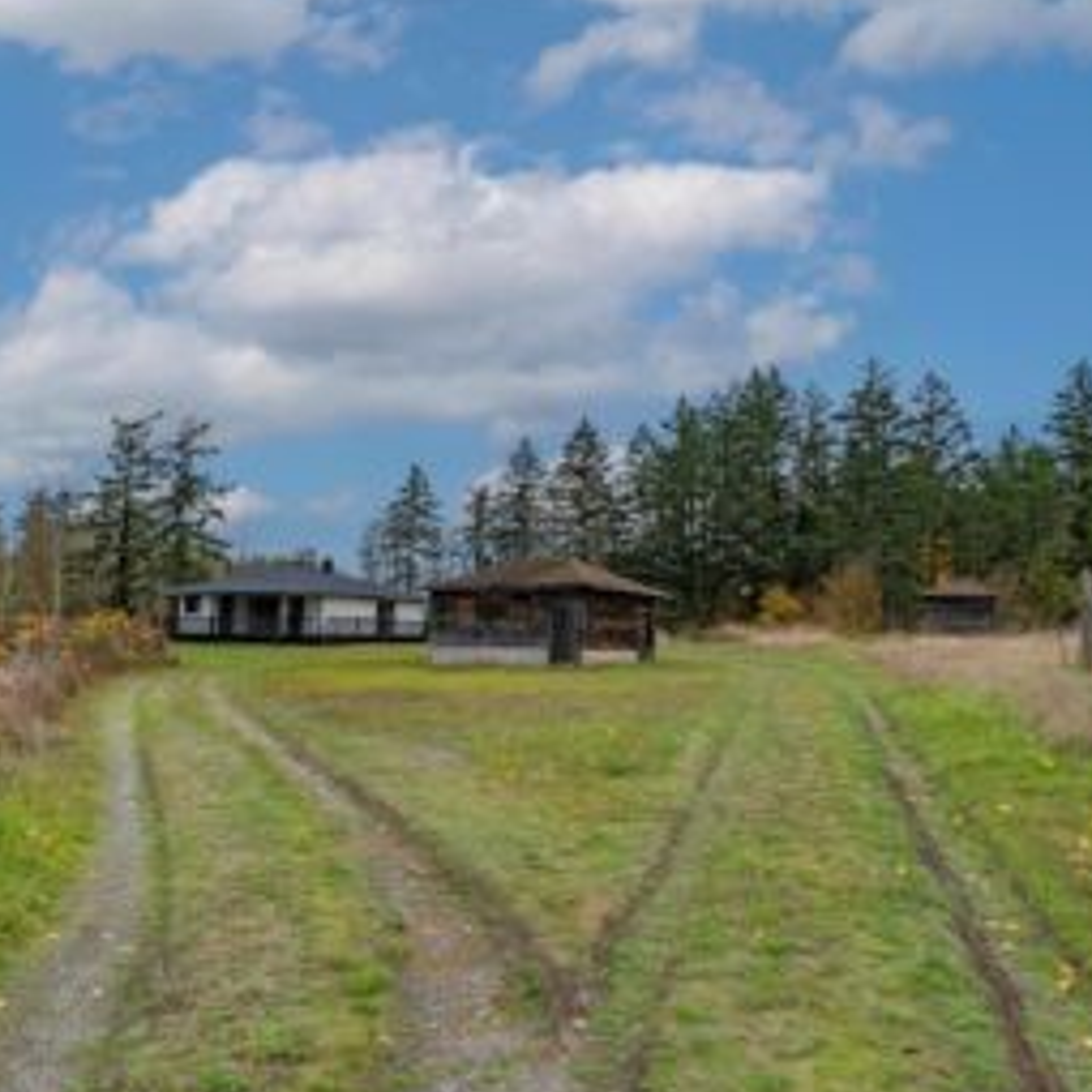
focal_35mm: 24
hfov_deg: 64.9
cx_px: 505
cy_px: 550
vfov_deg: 65.0
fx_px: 857
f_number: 10
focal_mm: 12
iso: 160
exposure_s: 1/160
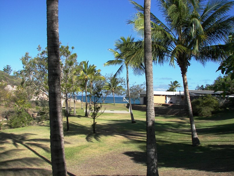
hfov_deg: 51.4
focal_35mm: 36
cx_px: 117
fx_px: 243
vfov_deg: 39.7
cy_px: 88
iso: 50
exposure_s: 1/640
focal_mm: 6
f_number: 4
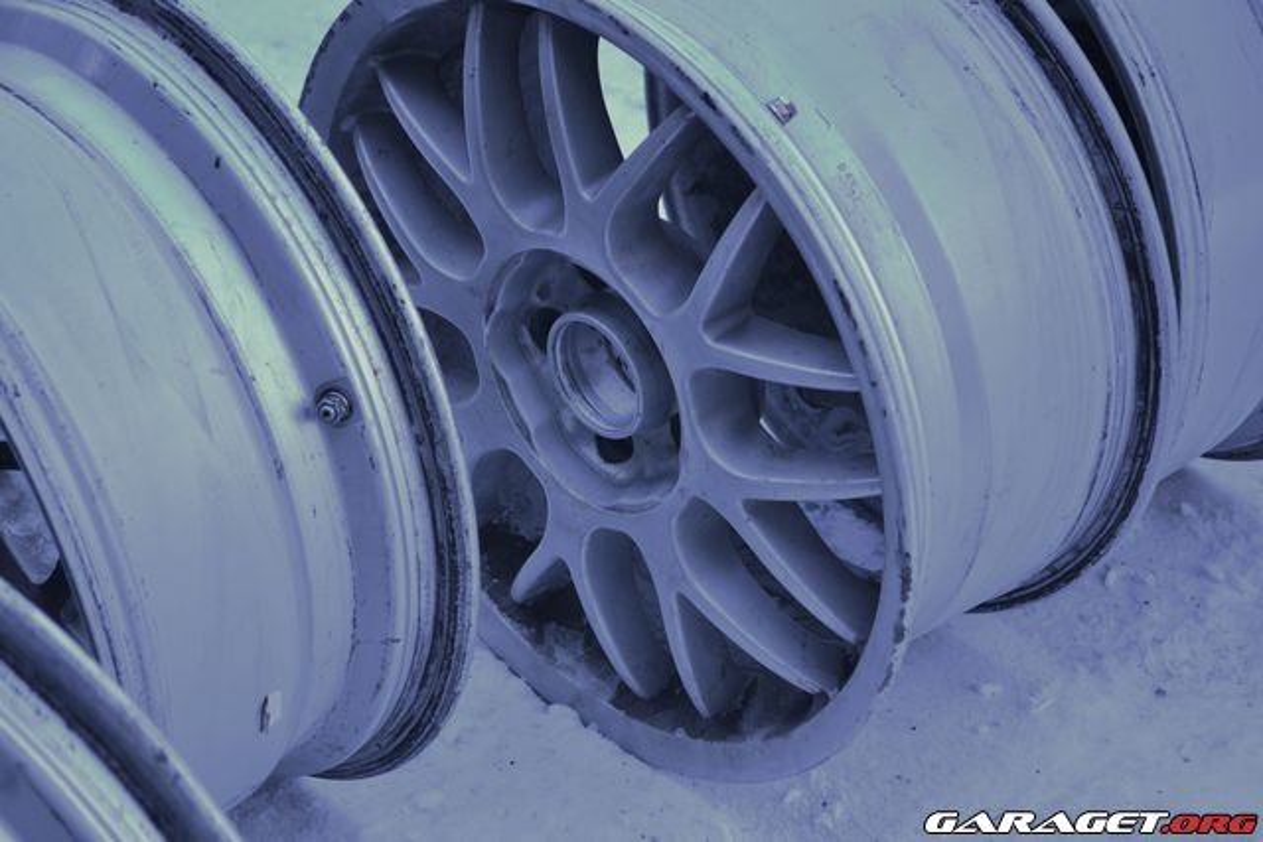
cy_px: 421
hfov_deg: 24.6
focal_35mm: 82
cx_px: 632
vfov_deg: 16.6
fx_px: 2895
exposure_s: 1/5
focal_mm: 55
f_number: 5.6
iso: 100
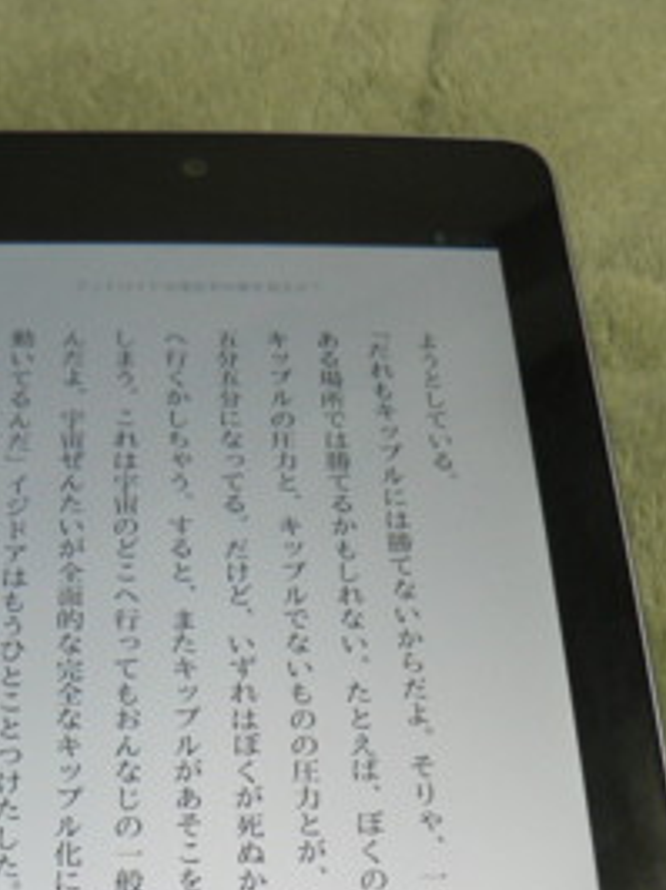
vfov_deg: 30.7
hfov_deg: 23.8
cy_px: 749
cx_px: 187
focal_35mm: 61
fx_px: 1567
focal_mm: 6
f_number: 2.8
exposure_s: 1/25
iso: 200
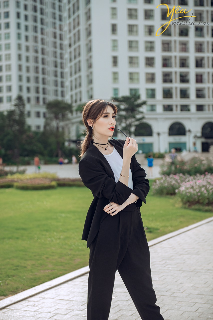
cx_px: 106
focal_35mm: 70
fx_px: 621
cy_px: 160
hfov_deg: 19.5
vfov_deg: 28.8
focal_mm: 70
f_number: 3.5
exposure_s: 1/1000
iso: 200
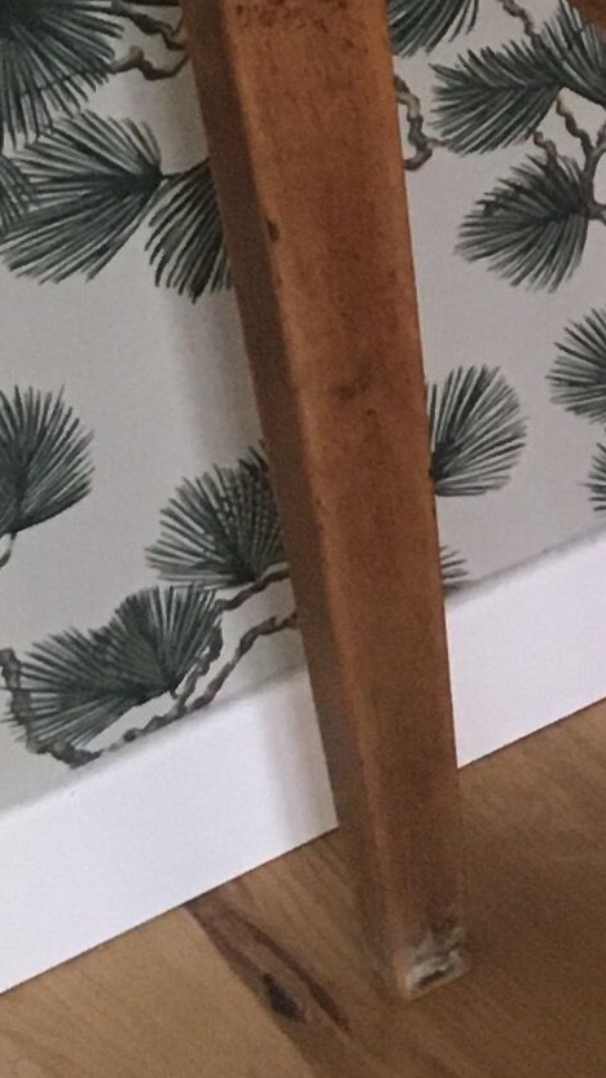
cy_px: -132
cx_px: 1468
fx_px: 4375
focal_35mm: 153
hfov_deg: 7.4
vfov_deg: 13.7
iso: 200
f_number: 2.2
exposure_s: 1/33
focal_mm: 4.15
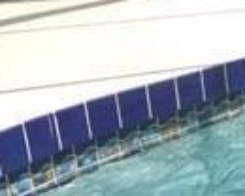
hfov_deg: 11.2
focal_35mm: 111
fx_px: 805
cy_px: 57
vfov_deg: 13.8
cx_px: 724
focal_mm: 10
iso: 400
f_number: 11
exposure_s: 1/500
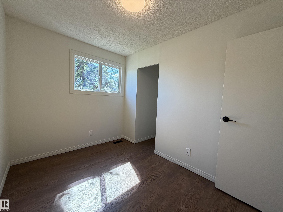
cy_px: 106
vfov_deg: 85.7
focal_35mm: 14
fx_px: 114
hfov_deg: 102.1
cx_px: 142
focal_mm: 2.22
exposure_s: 1/120
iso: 80
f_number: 2.2
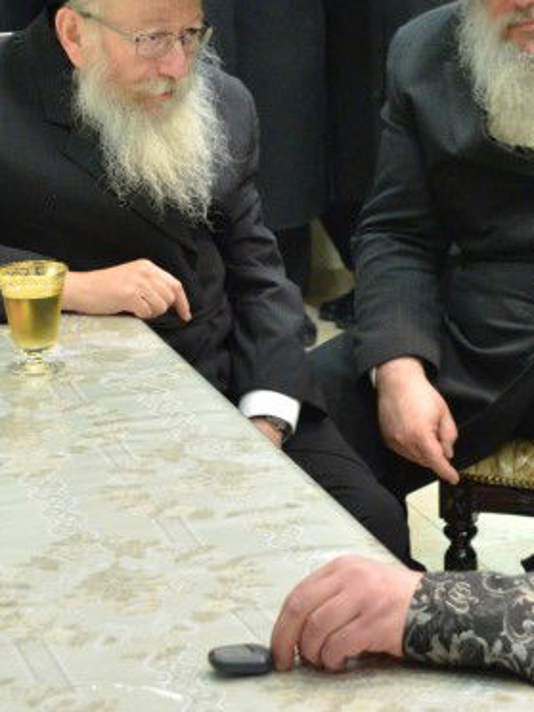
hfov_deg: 13.3
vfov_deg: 17.6
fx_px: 2283
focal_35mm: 111
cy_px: 155
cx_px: 456
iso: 1600
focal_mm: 28
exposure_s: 1/250
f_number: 4
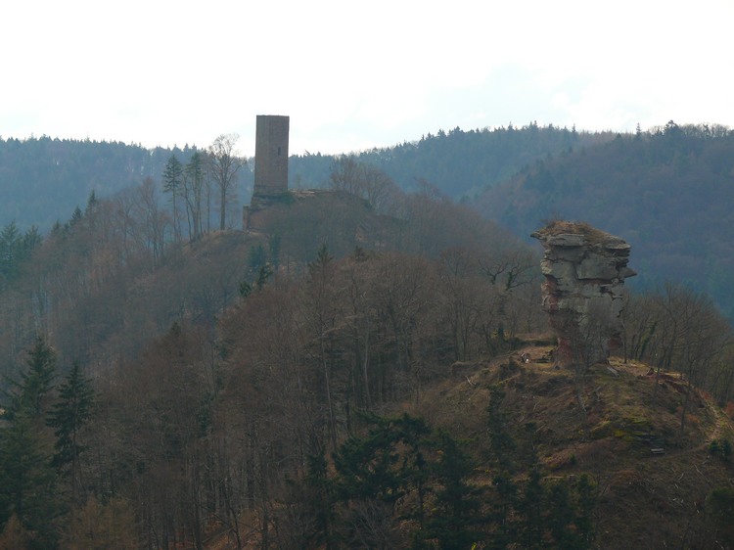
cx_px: 367
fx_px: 3434
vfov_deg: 9.2
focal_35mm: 162
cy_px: 275
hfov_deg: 12.2
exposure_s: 1/200
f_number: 4.5
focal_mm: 34.3
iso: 100
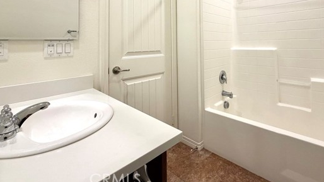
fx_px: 163
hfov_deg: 88.8
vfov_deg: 54.5
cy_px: 37
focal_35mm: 19
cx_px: 189
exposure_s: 1/120
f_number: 2.2
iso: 250
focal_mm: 2.22
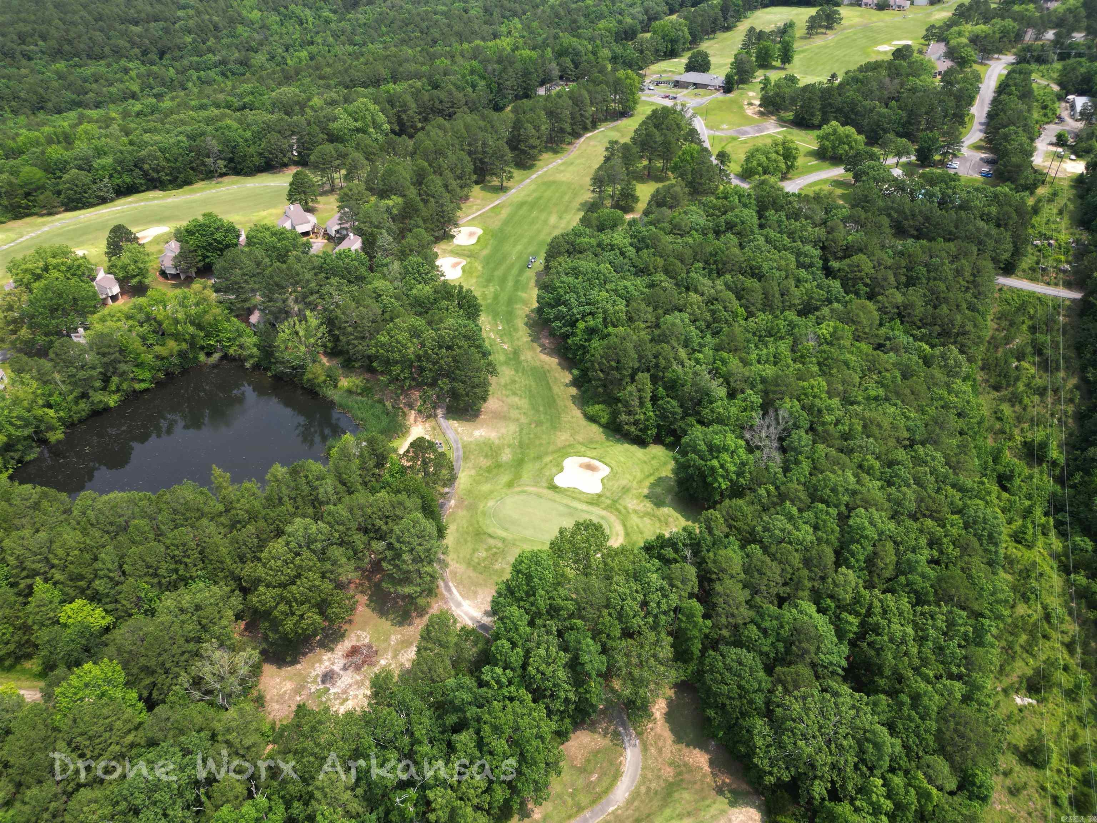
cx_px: 548
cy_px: 412
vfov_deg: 56.8
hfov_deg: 71.6
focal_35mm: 24
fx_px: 761
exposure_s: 1/1000
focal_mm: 6.72
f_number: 1.7
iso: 100
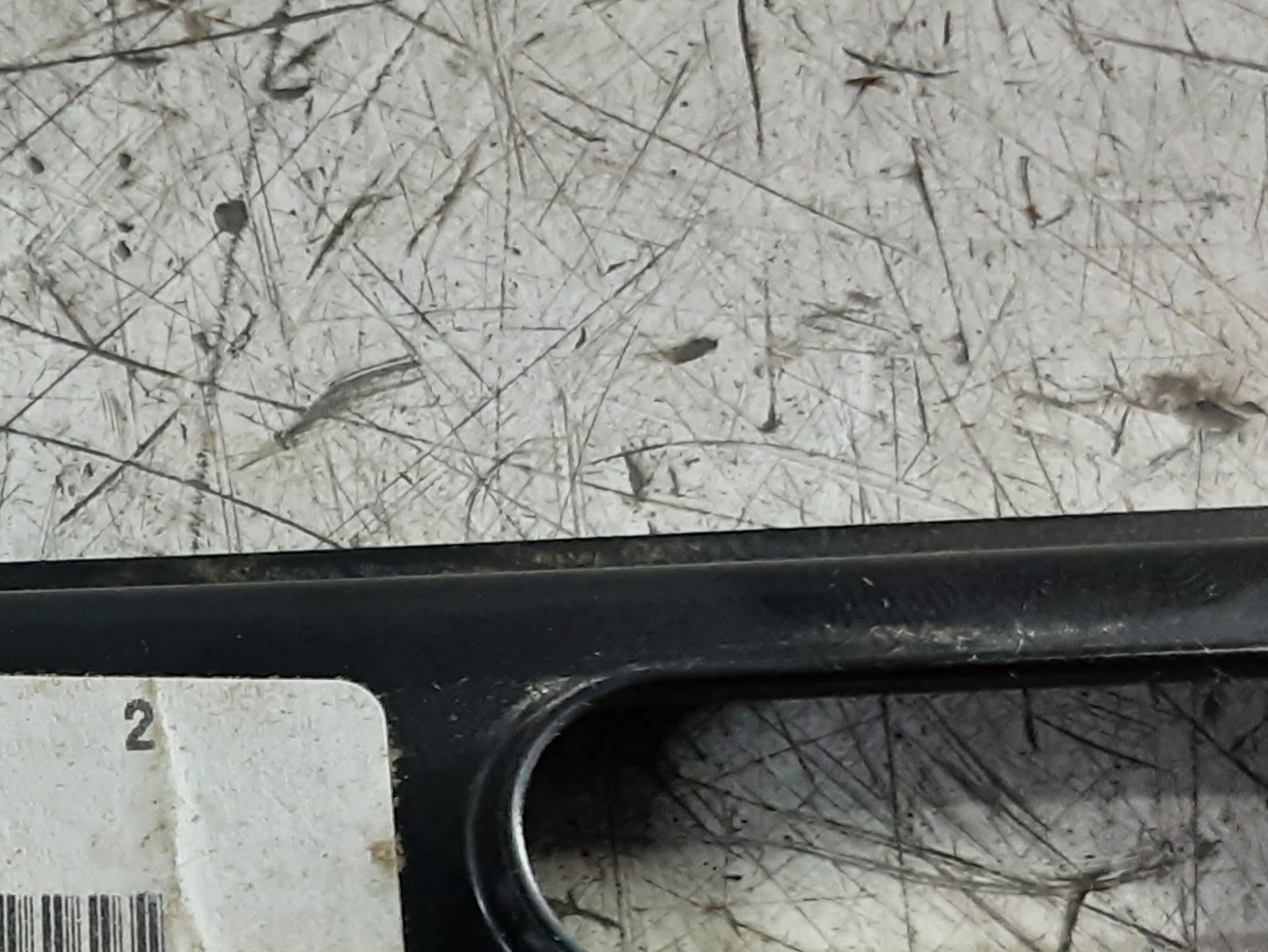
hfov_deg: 25.9
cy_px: 889
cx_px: -259
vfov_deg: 21.4
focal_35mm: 67
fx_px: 2455
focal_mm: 2.91
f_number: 1.9
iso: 200
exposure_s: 1/50
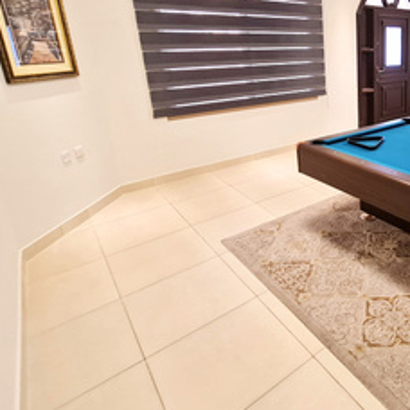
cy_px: 139
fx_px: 308
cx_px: 375
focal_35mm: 23
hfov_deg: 57.1
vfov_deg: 65.6
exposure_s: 1/60
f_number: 2.2
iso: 160
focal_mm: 2.2
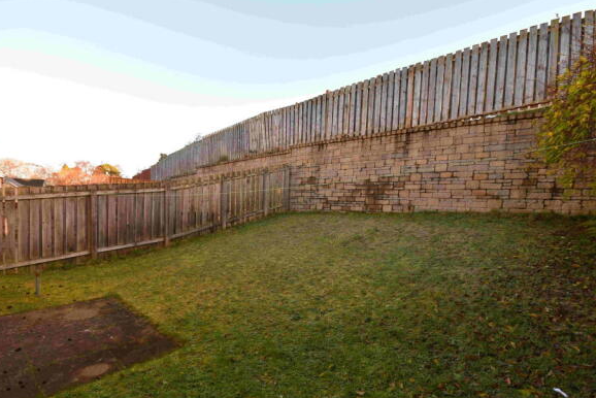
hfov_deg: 93.2
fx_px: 282
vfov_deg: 70.3
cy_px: 220
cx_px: 290
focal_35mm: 17
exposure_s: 1/125
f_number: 9
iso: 450
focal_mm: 10
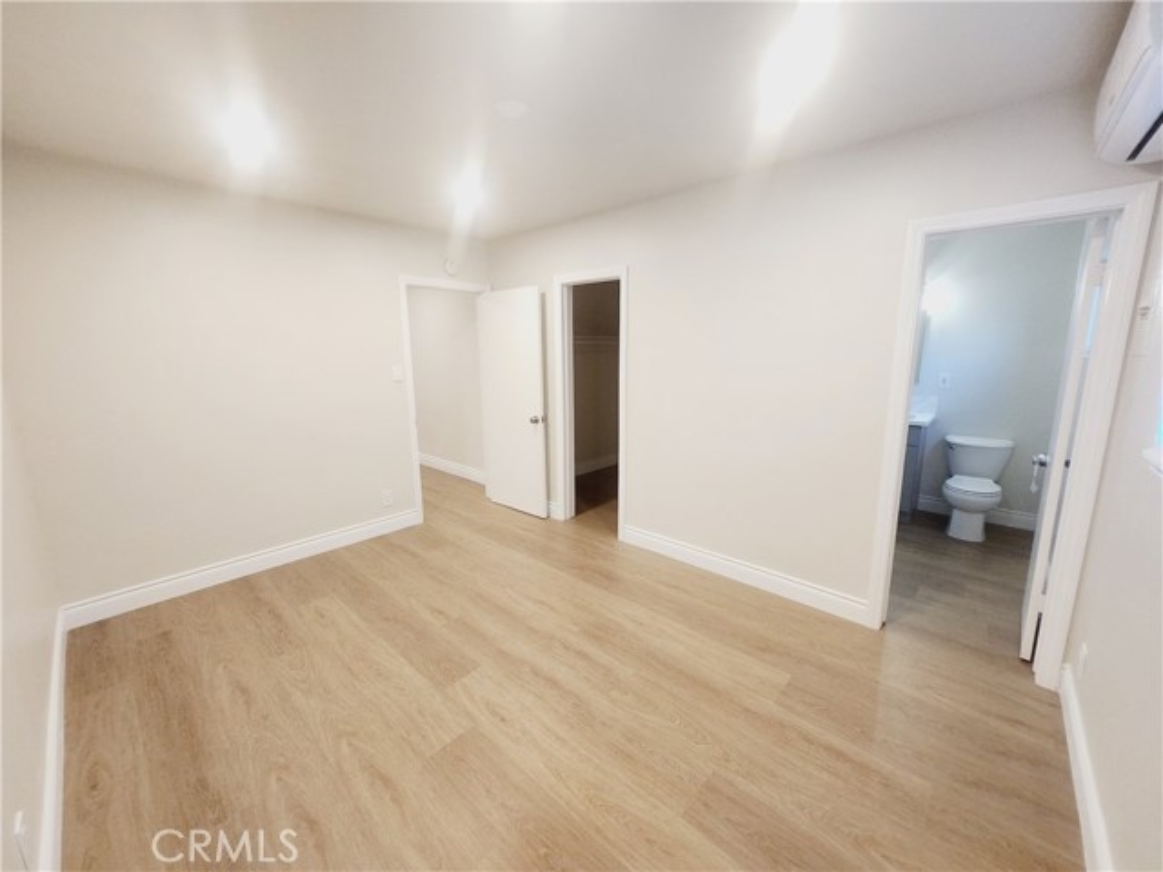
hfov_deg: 106.2
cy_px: 436
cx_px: 582
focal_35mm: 13
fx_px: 437
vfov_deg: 89.9
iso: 160
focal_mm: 1.74
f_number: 2.2
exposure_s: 1/60
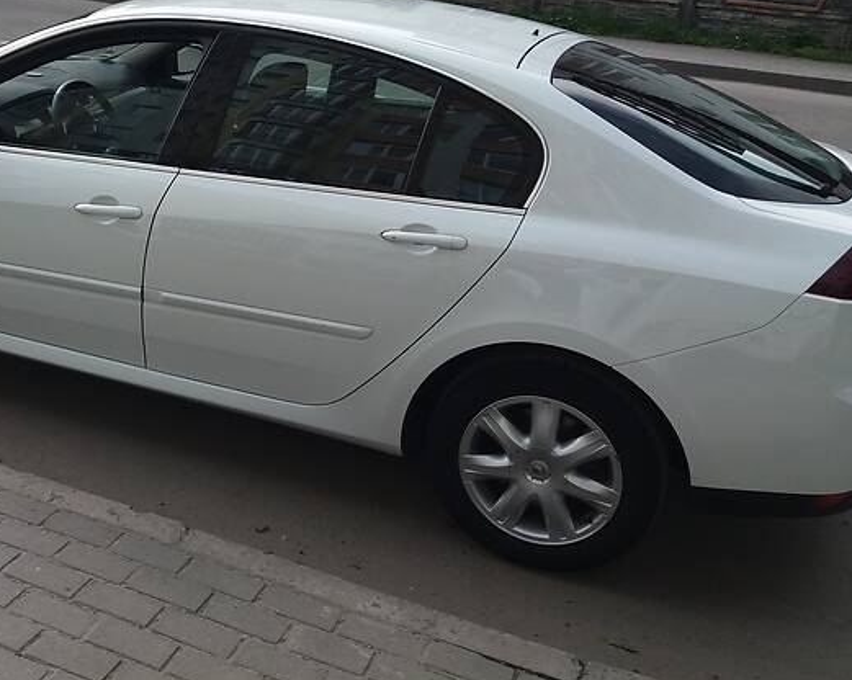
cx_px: 276
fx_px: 1058
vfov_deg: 35.3
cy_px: 221
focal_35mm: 42
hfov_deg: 43.2
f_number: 1.9
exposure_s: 1/600
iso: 64
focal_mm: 3.7
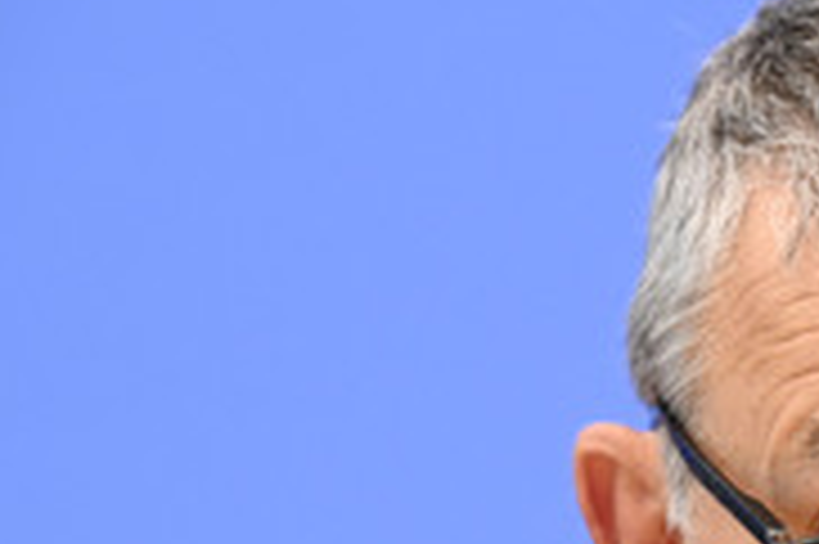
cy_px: 602
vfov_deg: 3.2
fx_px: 9842
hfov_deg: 4.7
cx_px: 997
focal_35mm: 433
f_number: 5
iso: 4000
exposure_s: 1/500
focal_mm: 175
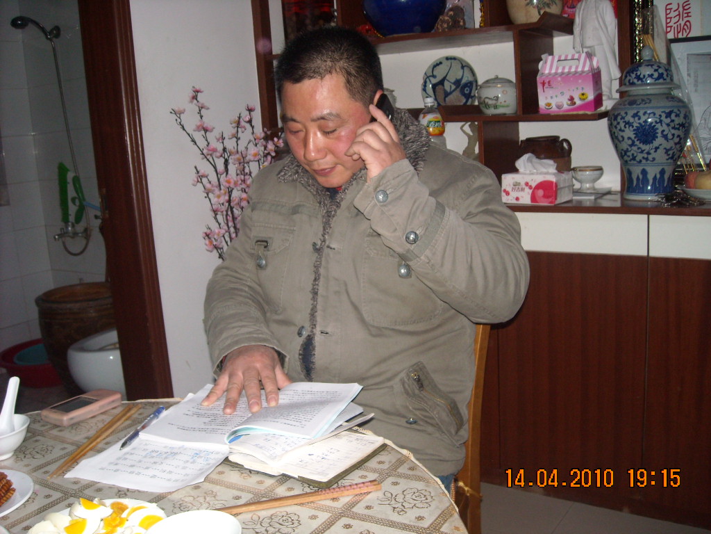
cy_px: 267
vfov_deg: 40.7
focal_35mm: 35
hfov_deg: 52.6
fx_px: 719
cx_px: 356
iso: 200
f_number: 2.8
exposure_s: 1/60
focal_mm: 5.7
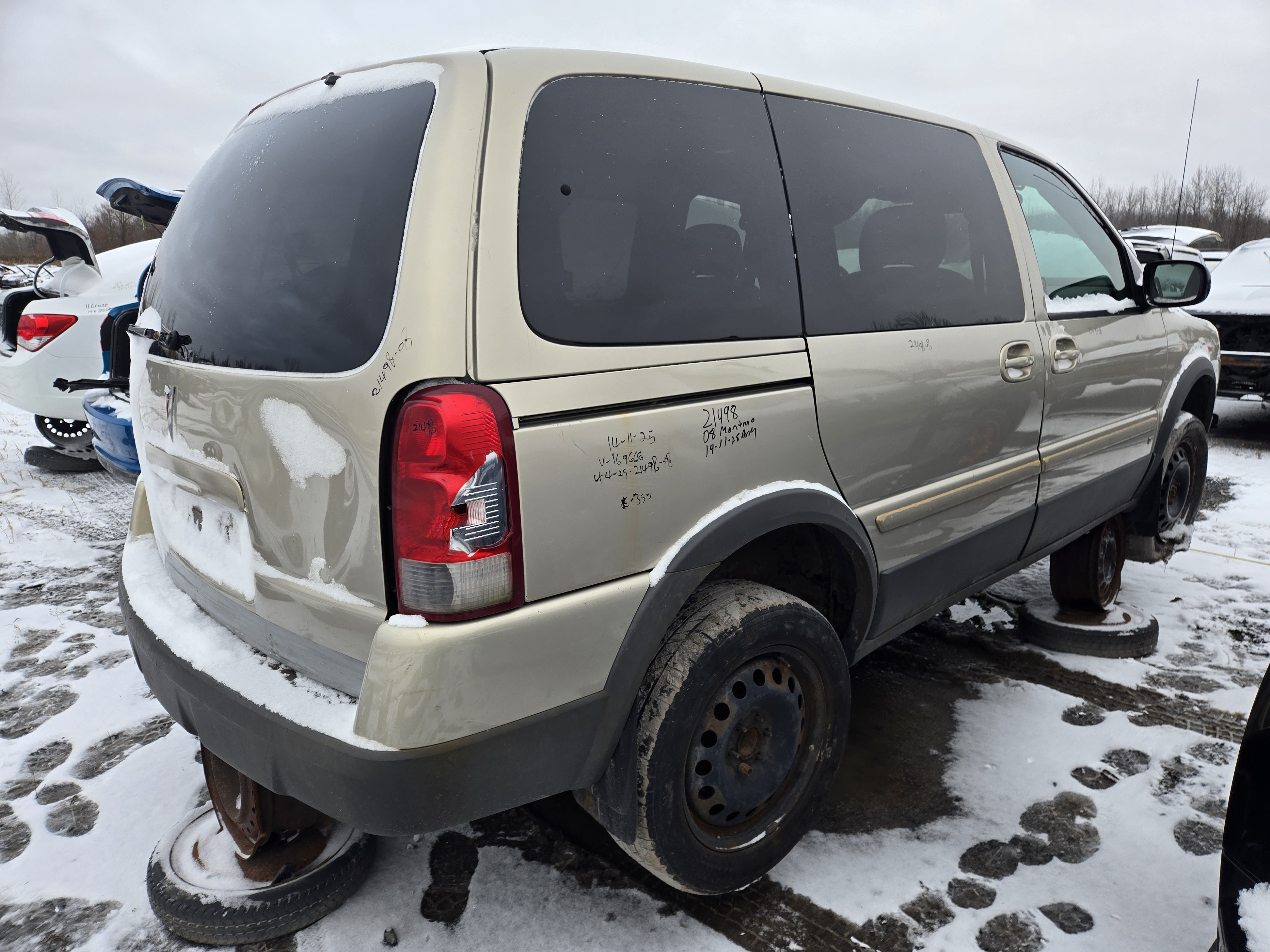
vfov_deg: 58.9
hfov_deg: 73.9
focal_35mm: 23
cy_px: 476
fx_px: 844
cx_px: 635
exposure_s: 1/180
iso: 25
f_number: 1.8
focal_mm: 5.4
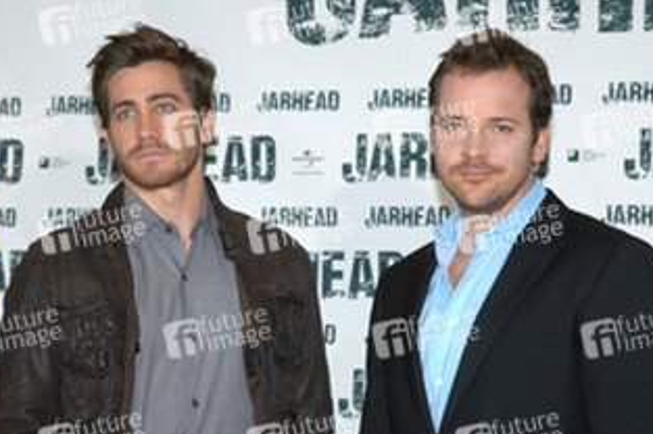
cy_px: 177
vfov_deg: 7.5
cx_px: 245
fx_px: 3329
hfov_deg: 11.2
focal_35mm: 184
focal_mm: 85
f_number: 5.6
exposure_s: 1/80
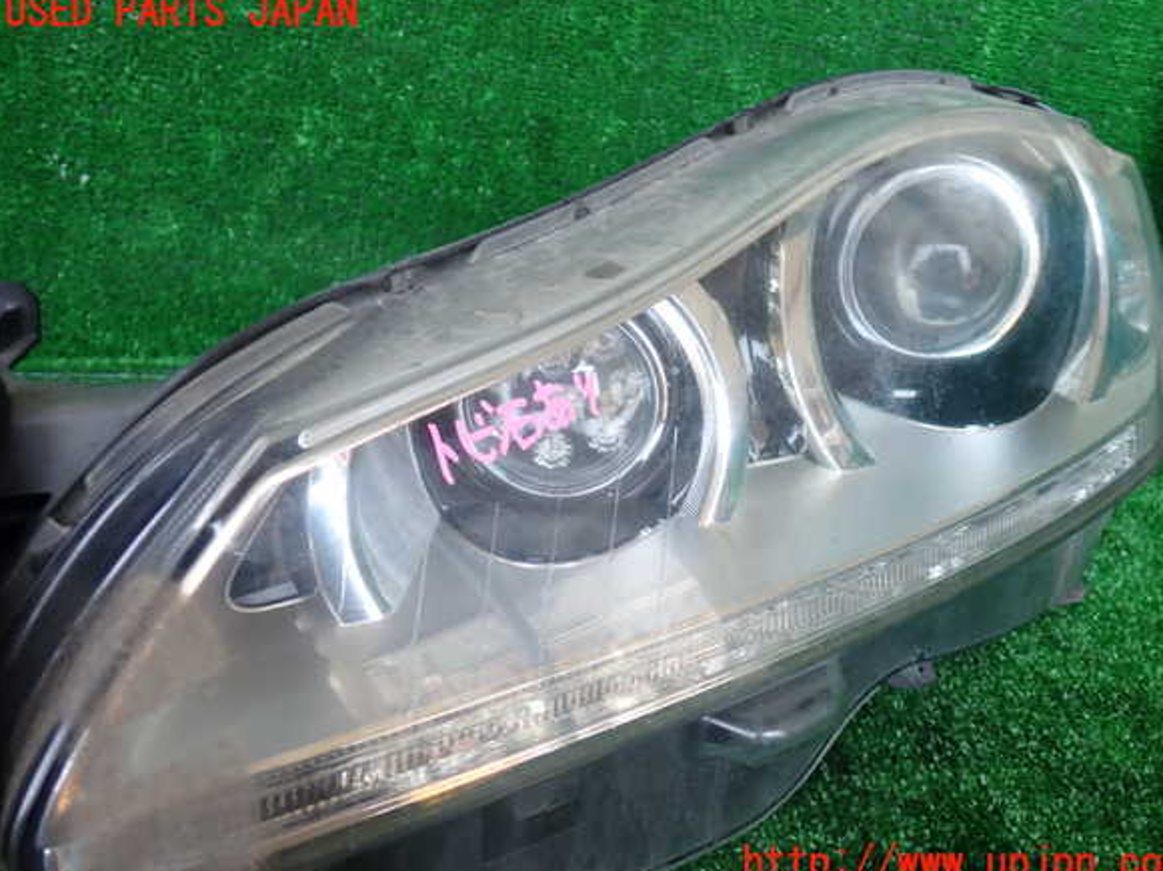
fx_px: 1041
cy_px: 439
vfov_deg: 45.4
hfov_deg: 58.4
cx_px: 595
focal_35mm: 31
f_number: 2.3
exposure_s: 1/100
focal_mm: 5.4
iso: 100
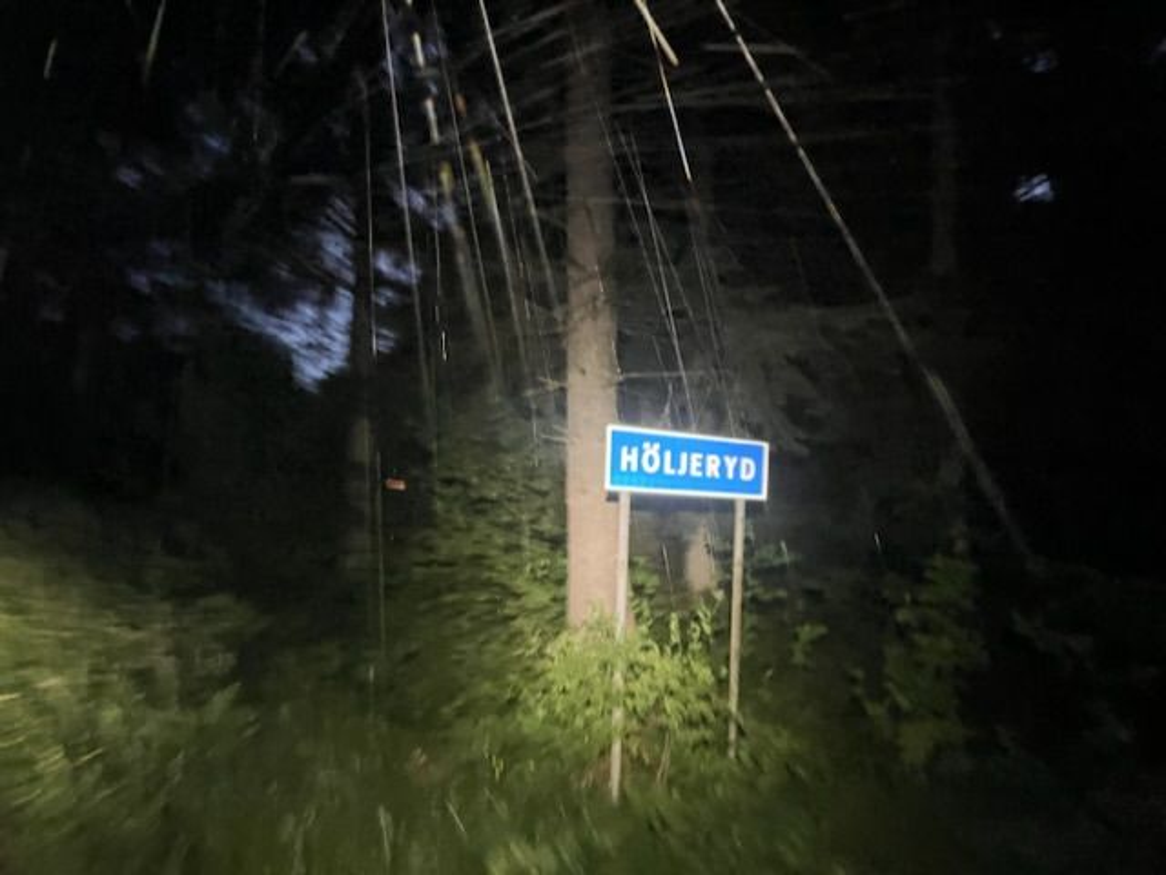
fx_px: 876
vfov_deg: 53.1
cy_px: 438
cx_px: 583
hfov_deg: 67.3
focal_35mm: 26
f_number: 1.6
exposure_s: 1/15
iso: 8000
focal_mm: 5.1
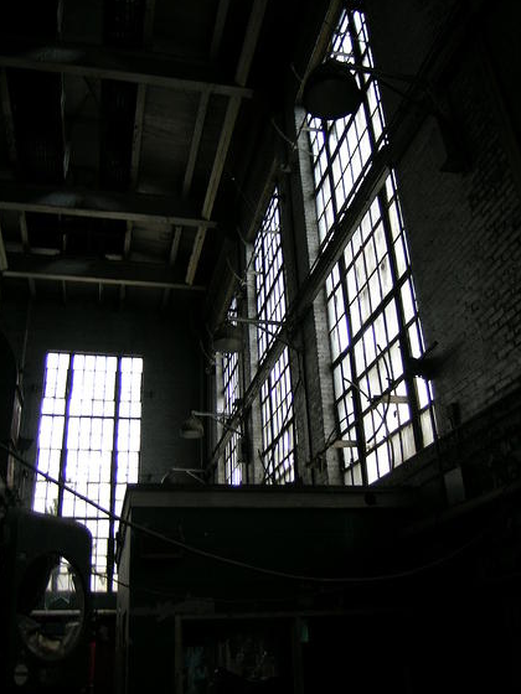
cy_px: 369
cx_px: 264
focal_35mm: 32
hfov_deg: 44.2
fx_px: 642
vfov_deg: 56.8
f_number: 2.8
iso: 50
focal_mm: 5.8
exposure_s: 1/35.8
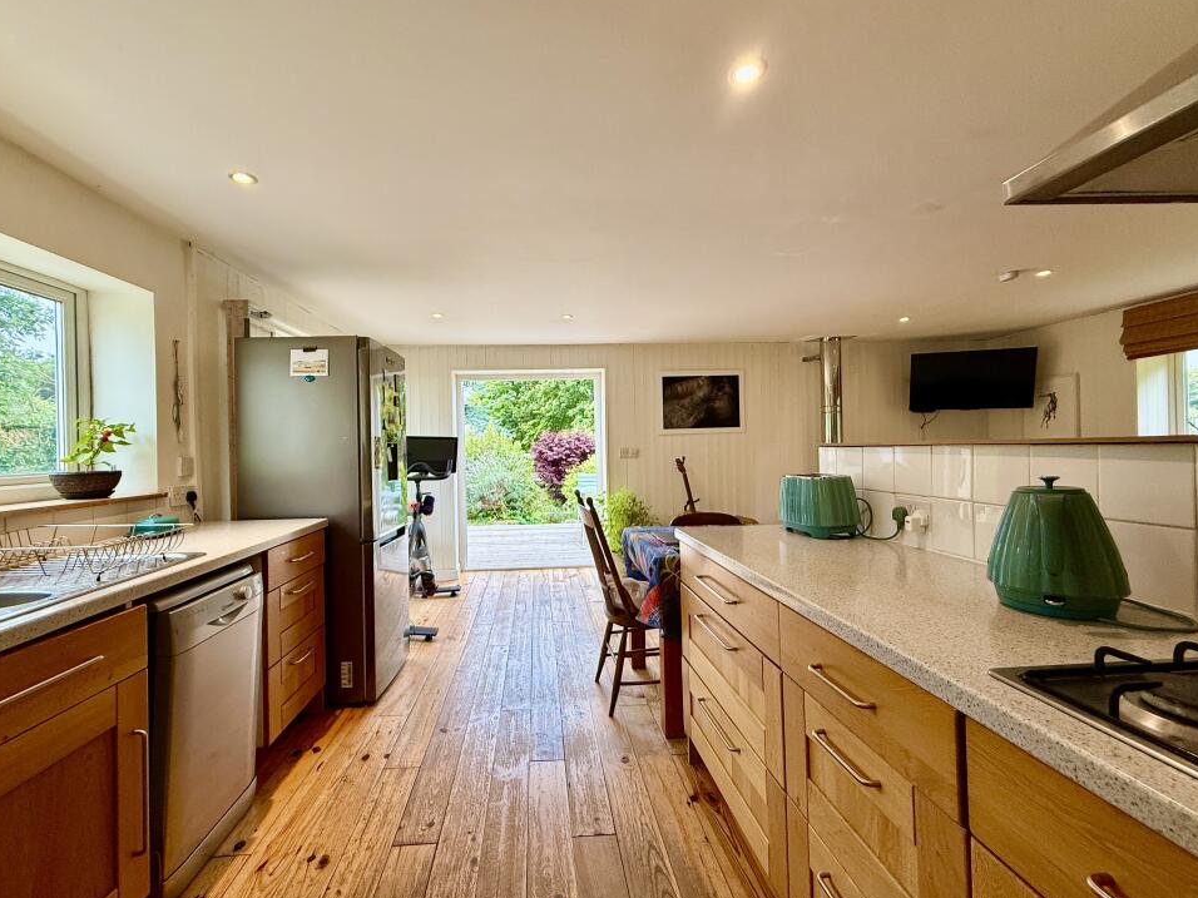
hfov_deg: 98.1
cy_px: 445
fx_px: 519
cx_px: 569
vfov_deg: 81.7
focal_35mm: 15
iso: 125
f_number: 2.2
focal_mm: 2.22
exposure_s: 1/100
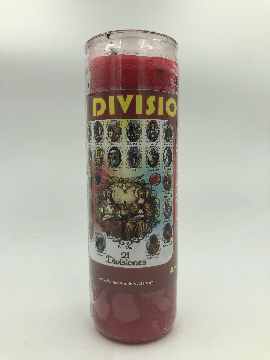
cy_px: 180
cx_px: 135
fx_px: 291
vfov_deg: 63.4
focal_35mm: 28
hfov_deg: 49.7
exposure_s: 1/783
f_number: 1.8
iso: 20
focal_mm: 4
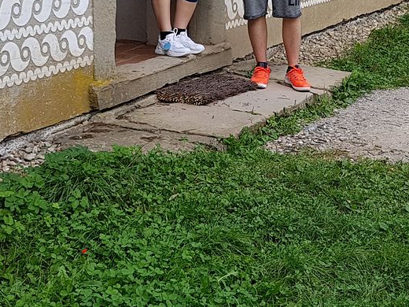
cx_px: 321
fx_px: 945
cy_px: 23
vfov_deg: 18.1
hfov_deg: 24.1
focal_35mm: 80
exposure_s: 1/616
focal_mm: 4.2
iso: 50
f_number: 1.7
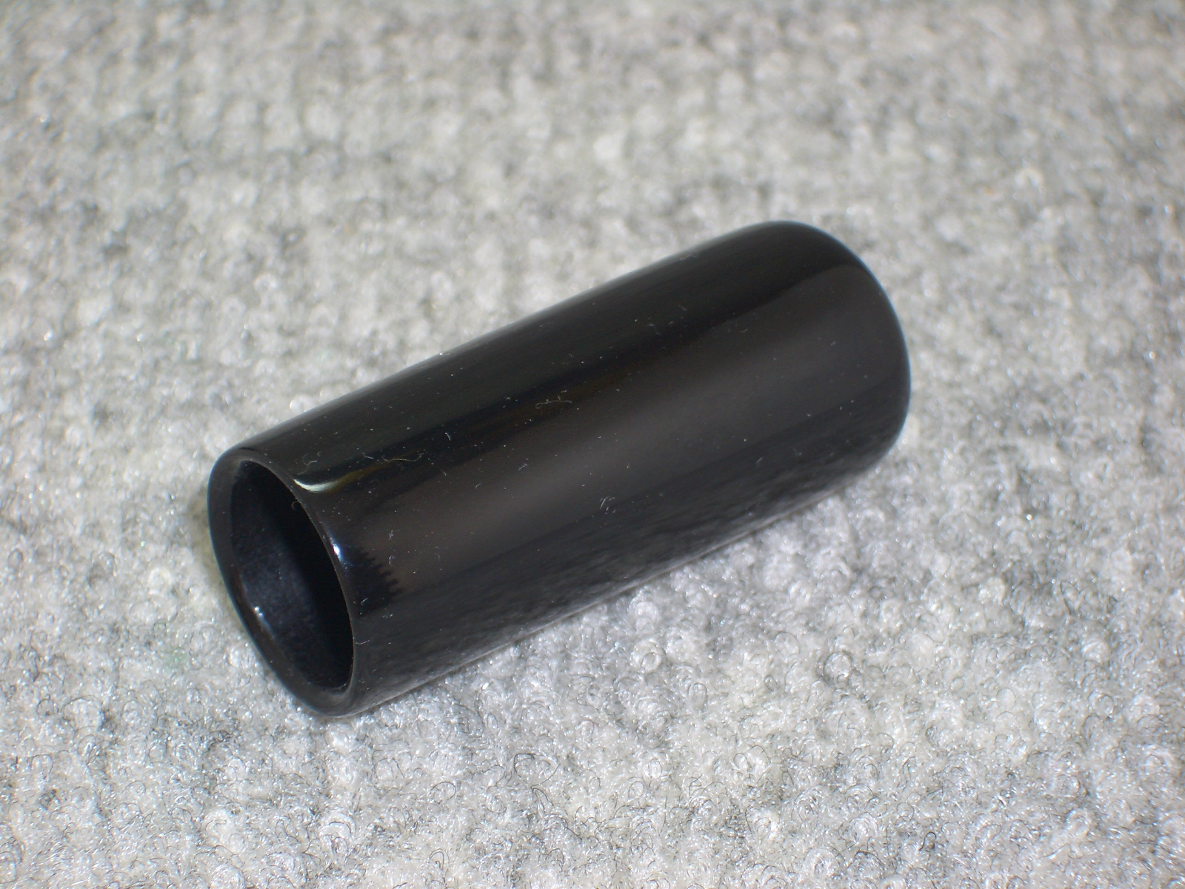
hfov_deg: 18.7
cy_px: 444
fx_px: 3594
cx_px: 592
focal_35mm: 105
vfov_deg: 14.1
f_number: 4.8
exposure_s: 1/60
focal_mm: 17.4
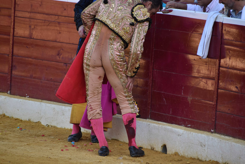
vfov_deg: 3.4
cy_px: 82
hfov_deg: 5.1
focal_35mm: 405
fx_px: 2756
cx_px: 122
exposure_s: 1/320
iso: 400
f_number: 6
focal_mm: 270
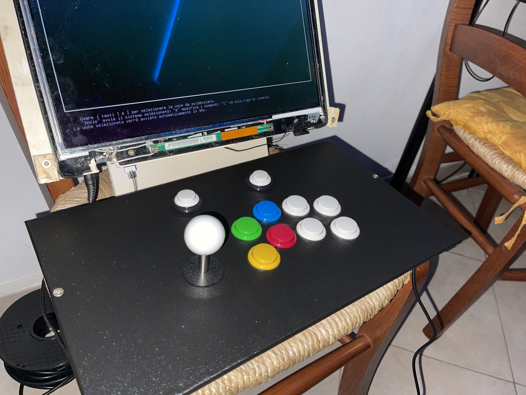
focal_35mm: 26
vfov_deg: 53.1
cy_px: 198
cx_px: 263
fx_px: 395
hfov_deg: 67.3
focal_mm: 5.1
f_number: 1.6
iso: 32
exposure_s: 1/30
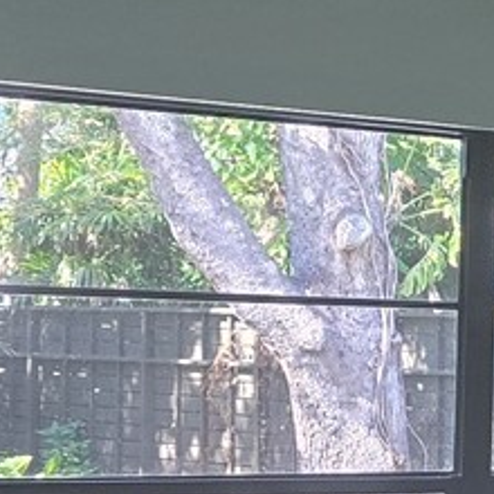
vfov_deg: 11.8
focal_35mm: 148
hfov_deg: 9.4
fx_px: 2390
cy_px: 395
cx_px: 1471
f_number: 1.7
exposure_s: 1/120
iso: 160
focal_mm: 6.3
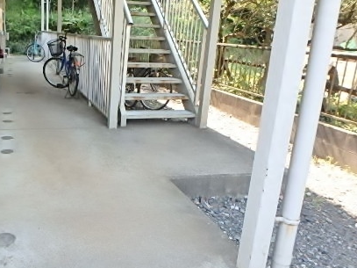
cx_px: 94
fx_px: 340
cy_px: 120
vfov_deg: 42.9
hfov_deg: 53.1
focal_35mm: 33
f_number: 3.5
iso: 500
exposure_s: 1/250
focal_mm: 3.7
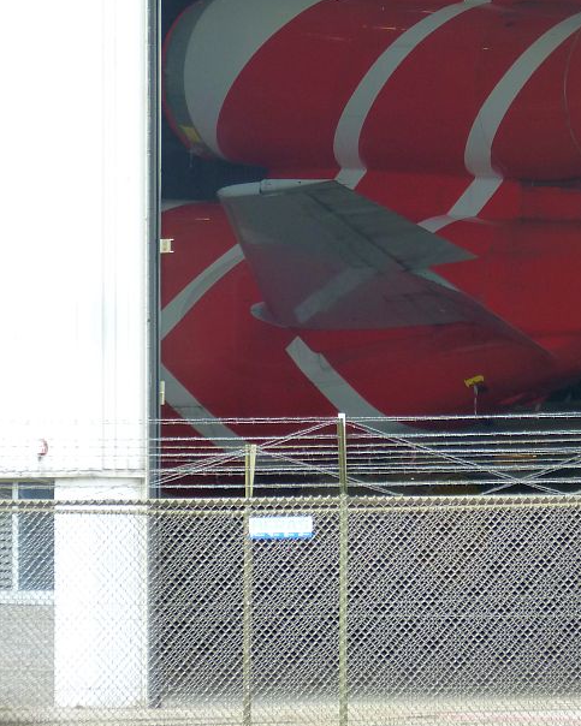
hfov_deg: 5.1
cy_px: 129
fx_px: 6471
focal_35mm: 301
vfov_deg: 6.4
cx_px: 416
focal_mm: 29.9
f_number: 4.5
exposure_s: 1/100
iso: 125
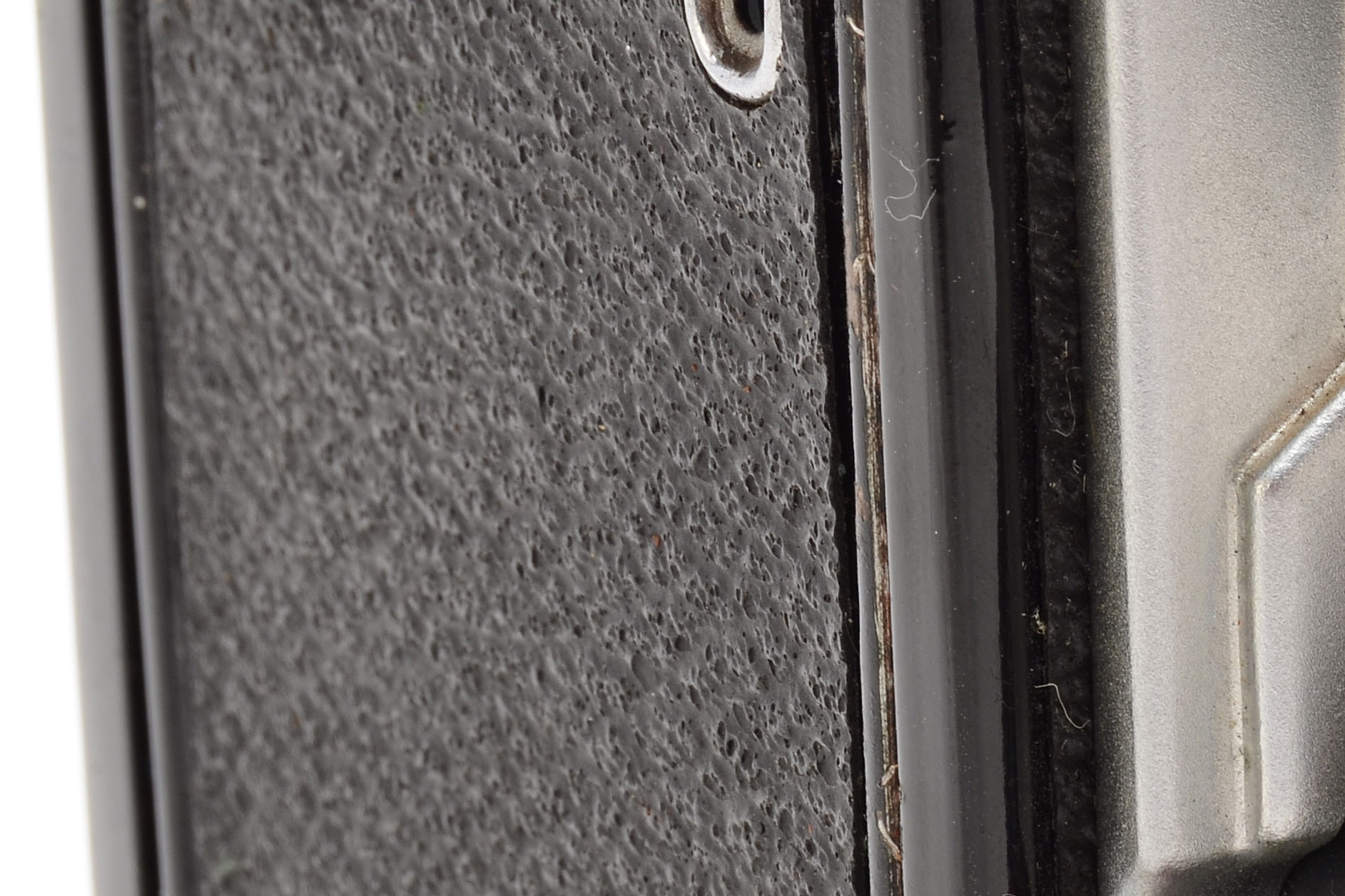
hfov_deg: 9.5
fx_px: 8042
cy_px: 338
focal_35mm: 215
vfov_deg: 6.4
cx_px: 1506
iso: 100
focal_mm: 55
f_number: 16
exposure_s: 1/160
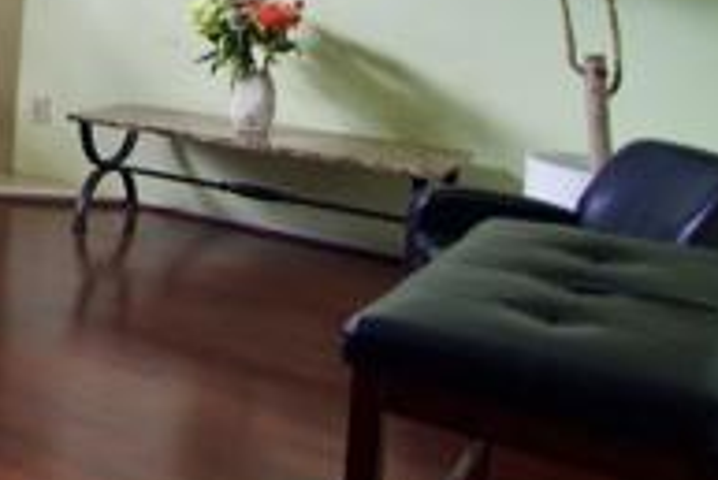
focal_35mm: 53
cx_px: -394
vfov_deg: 24.0
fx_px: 1058
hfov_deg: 26.0
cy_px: -39
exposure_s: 1/160
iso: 800
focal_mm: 16
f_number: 2.8
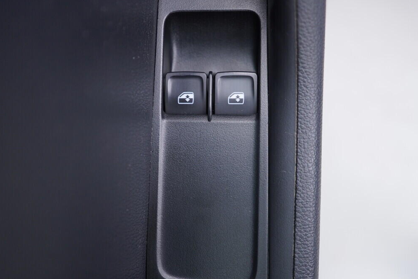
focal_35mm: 37
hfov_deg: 51.9
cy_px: 139
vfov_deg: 36.0
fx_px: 430
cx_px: 206
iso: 200
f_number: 2.8
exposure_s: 1/40
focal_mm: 24
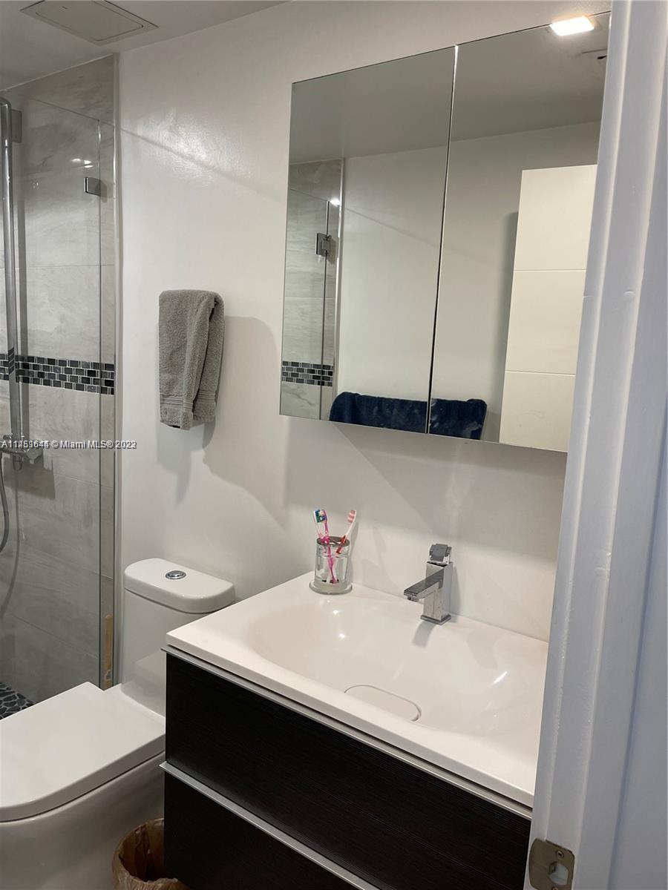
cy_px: 445
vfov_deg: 67.3
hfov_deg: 53.1
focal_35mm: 26
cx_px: 334
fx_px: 669
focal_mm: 5.1
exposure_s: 1/120
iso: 125
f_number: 1.6
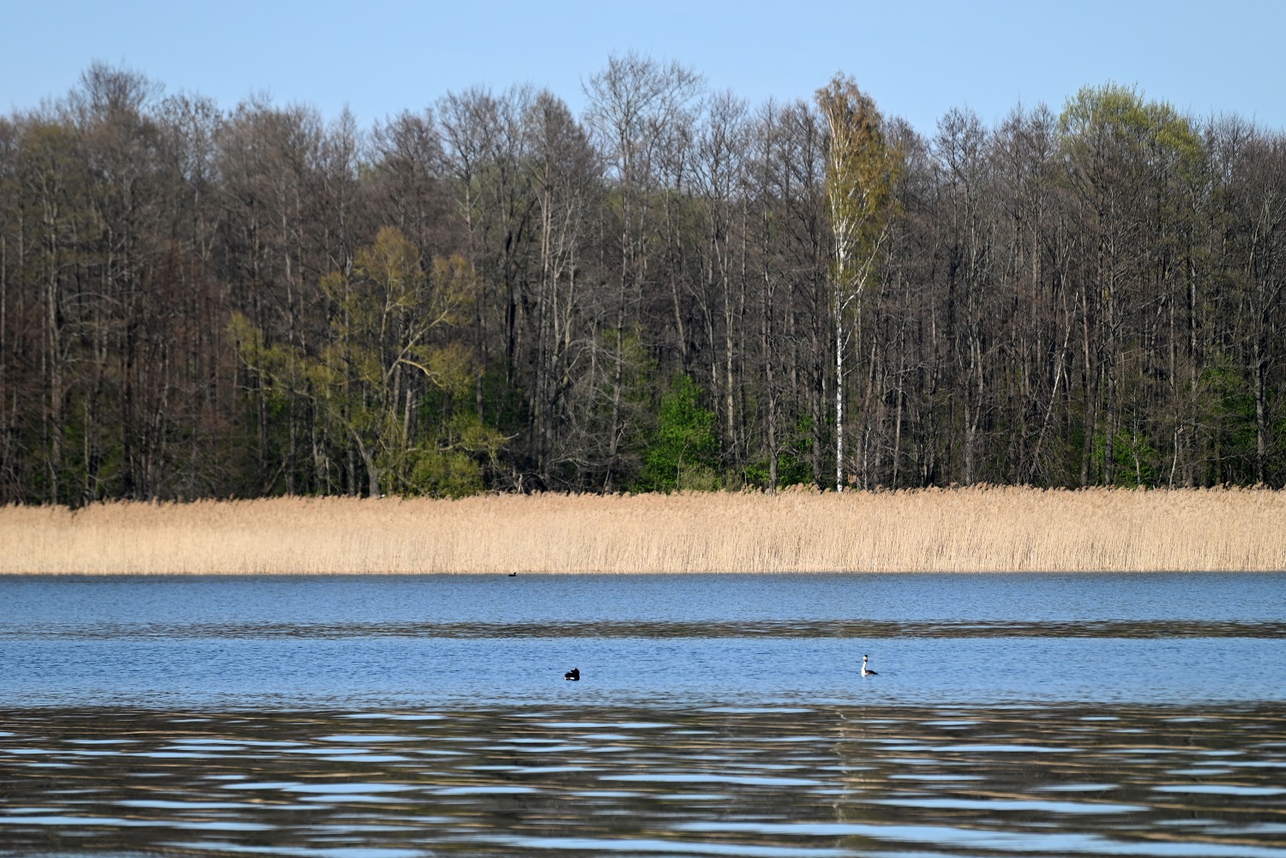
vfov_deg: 4.6
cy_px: 429
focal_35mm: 300
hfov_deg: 6.9
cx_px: 643
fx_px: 10719
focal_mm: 300
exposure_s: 1/1000
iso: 220
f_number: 5.6
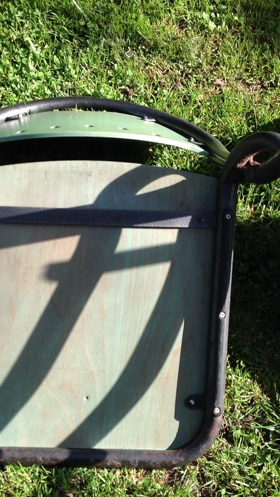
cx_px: 57
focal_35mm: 71
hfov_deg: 16.9
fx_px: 937
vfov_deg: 29.6
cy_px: 325
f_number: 2.4
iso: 50
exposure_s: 1/630
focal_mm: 4.28
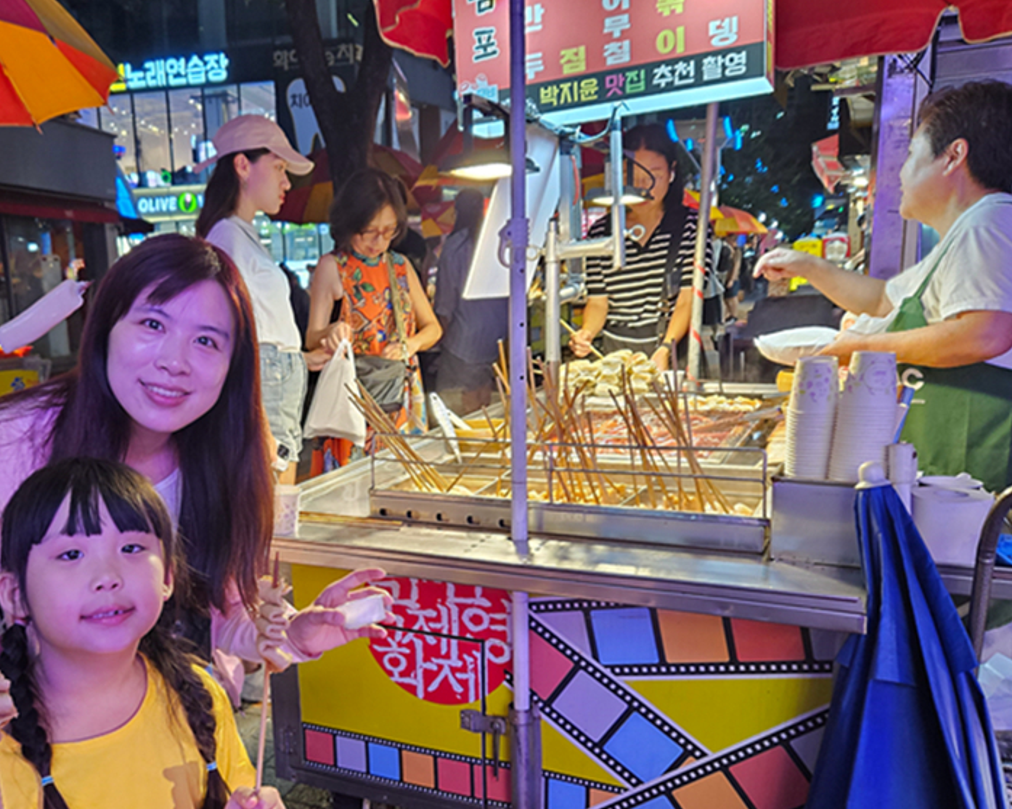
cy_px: 482
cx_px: 337
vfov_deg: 44.3
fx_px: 988
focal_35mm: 33
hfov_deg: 53.2
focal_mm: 5.4
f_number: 1.8
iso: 400
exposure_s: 1/120
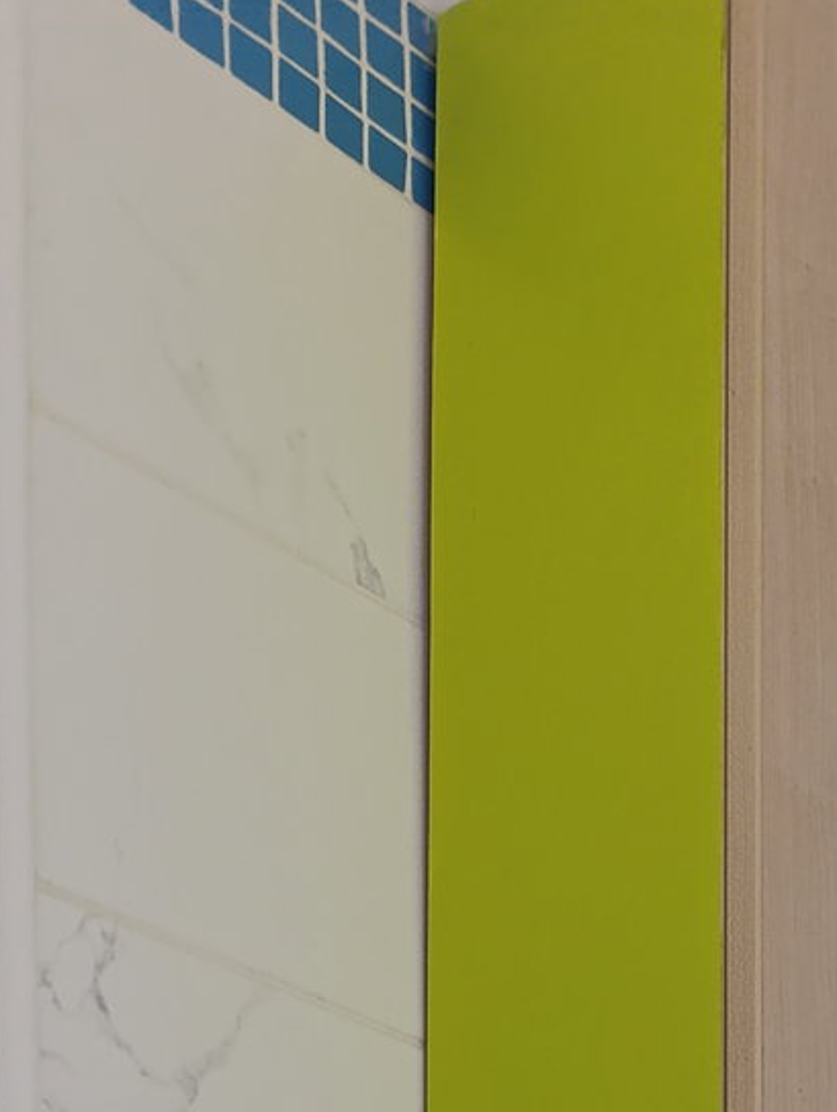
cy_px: 2157
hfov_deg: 15.3
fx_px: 2894
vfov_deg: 16.8
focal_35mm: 90
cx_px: 1218
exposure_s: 1/100
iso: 640
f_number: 1.6
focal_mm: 6.14
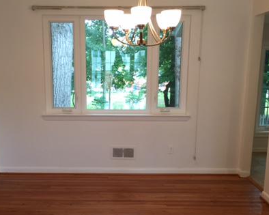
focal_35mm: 46
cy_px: 147
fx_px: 366
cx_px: 113
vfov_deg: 32.4
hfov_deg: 40.2
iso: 32
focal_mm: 4.15
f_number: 2.2
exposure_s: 1/30
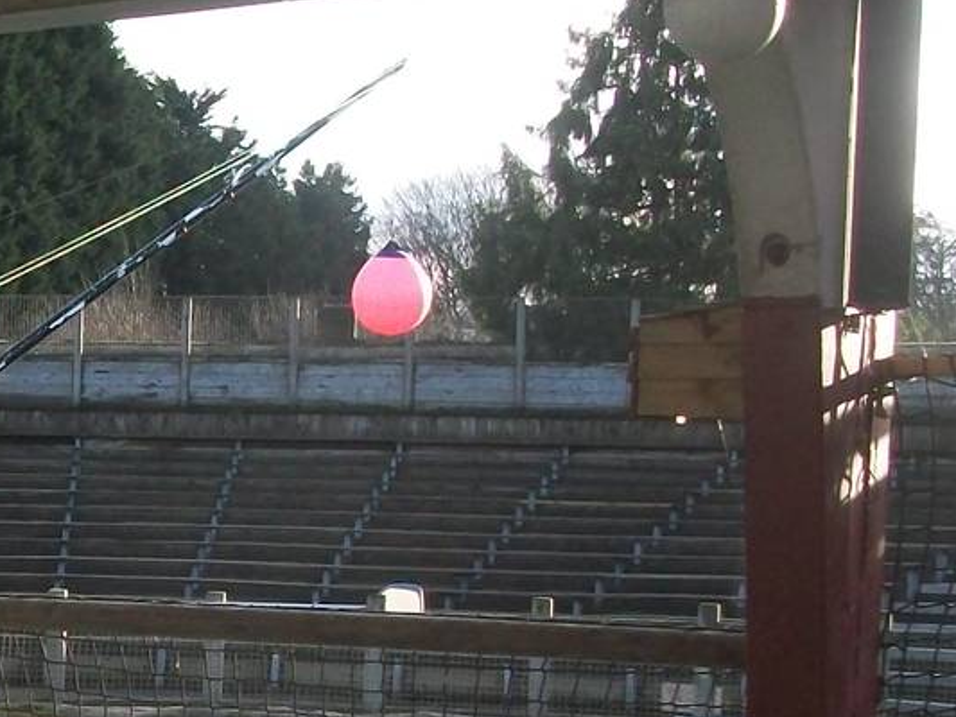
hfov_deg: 18.6
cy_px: 665
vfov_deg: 15.2
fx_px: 2652
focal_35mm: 96
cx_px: -364
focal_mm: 5.7
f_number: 2.9
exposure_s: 1/500
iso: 151
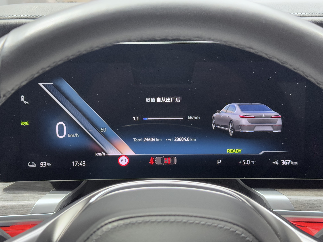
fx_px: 448
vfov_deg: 30.3
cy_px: 121
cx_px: 162
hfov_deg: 39.7
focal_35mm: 48
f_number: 1.78
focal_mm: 6.76
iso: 250
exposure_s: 1/41
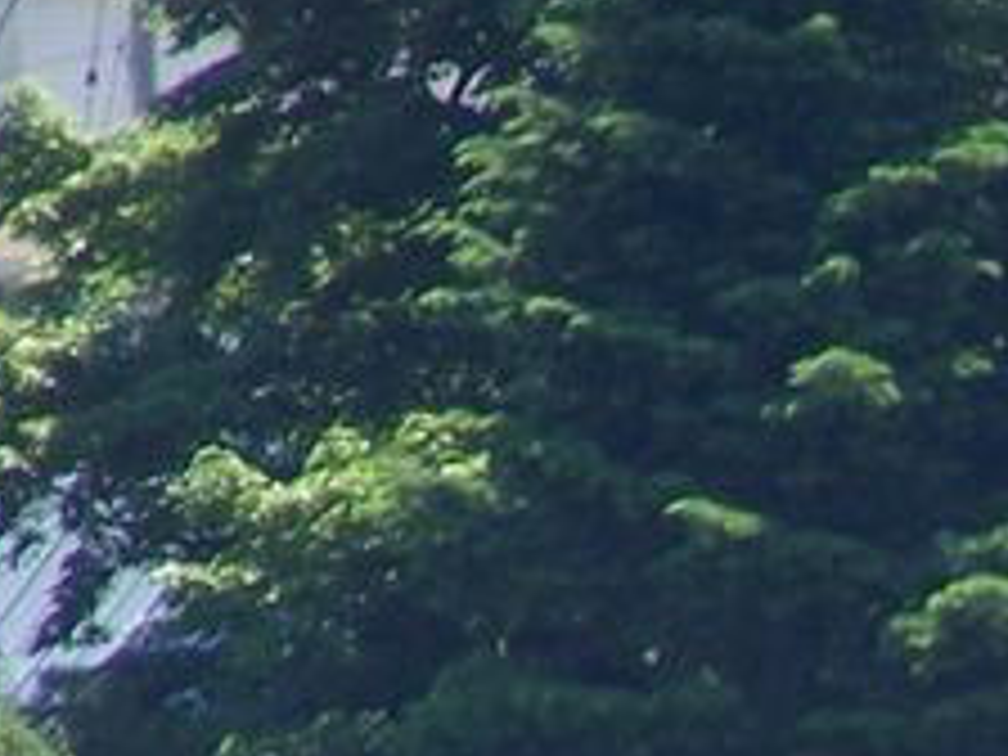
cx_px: 1660
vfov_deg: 0.9
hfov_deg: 1.1
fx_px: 50610
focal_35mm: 1738
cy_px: 1557
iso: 80
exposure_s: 1/400
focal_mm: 63
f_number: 3.7
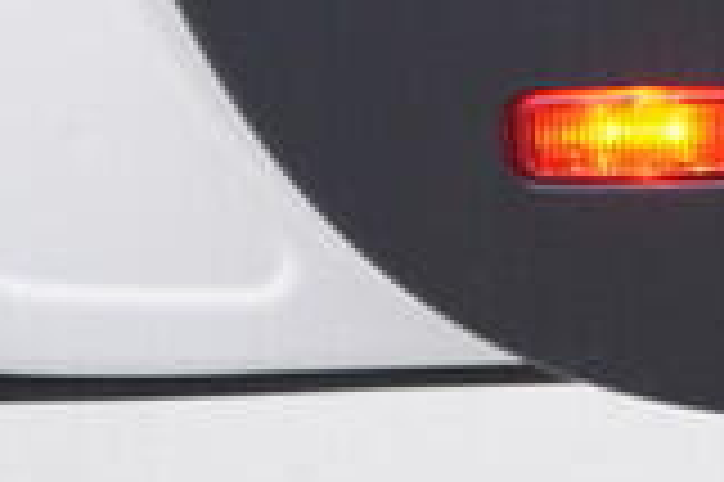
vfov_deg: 5.6
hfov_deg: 8.5
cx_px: 1470
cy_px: -953
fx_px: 4601
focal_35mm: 229
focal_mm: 24
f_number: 3.2
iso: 125
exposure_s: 1/50
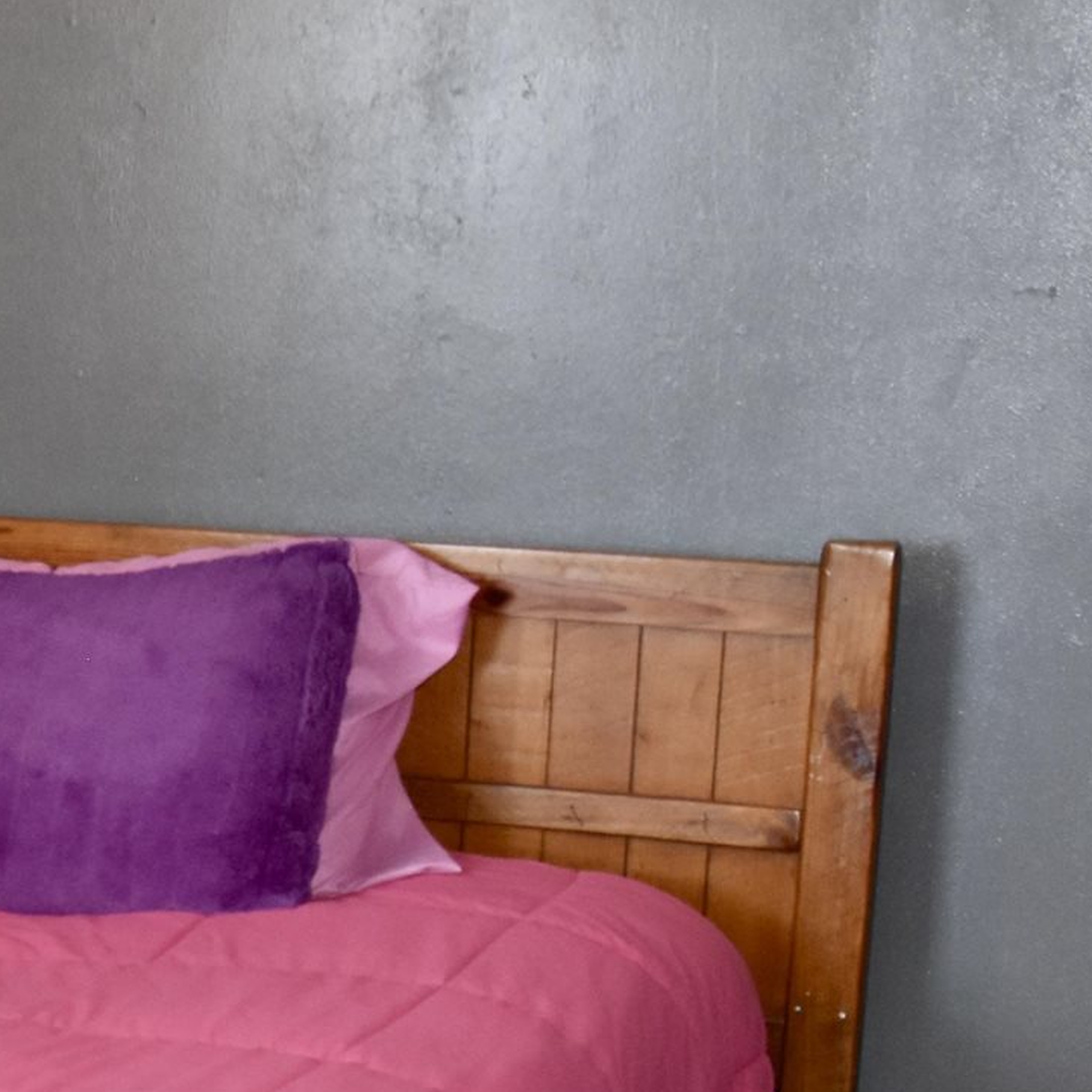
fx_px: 3105
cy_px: 795
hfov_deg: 16.6
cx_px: -890
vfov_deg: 19.8
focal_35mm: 87
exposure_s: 1/60
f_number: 3.5
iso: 800
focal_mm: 16
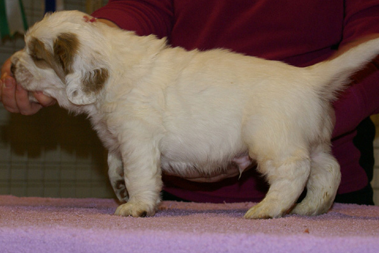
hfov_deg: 25.4
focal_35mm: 80
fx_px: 842
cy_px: 100
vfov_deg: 17.0
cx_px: 184
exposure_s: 1/60
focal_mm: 40
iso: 400
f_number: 5.6
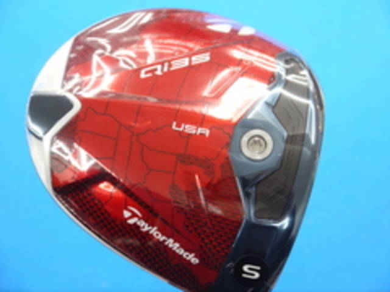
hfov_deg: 26.3
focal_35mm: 74
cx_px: 195
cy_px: 146
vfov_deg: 19.9
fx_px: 834
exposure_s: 1/80
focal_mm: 37
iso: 800
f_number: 5.4
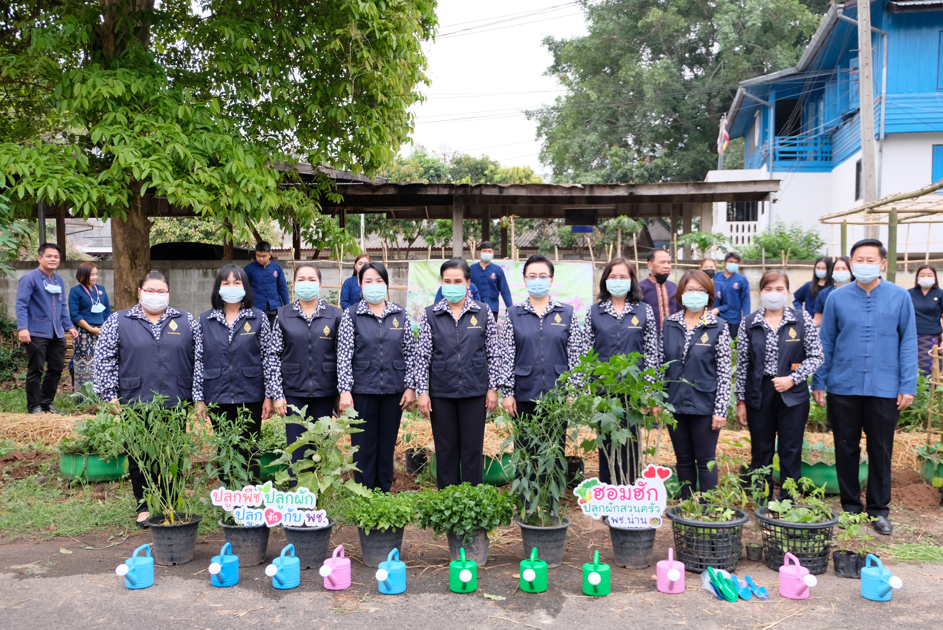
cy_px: 315
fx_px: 865
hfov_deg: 57.2
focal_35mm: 33
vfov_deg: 40.0
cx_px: 472
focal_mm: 22.2
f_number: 4
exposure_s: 1/56
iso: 800
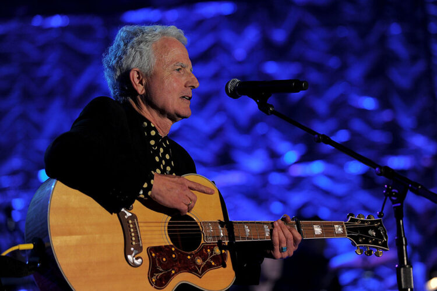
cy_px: 146
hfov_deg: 10.5
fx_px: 2367
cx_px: 218
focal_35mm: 195
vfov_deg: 7.0
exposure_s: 1/250
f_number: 3.5
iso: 1000
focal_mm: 195
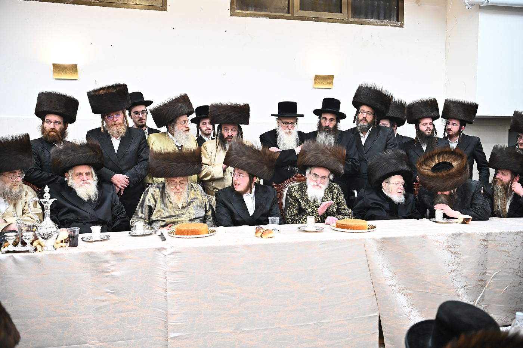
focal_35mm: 34
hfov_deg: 55.8
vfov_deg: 38.8
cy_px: 174
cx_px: 262
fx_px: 494
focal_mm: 34
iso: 2500
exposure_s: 1/200
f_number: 4
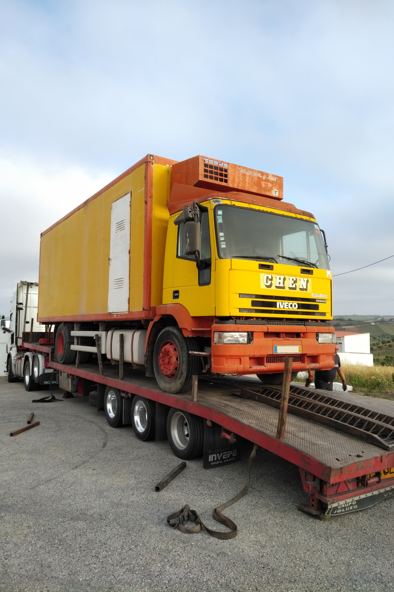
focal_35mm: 25
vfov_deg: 71.5
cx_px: 197
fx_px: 410
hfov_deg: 51.3
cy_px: 296
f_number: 2
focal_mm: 4.52
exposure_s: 1/565
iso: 100
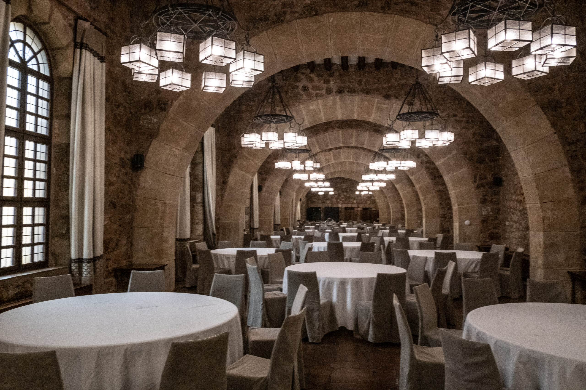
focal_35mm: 27
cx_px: 293
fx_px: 439
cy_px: 195
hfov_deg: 67.4
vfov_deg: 47.9
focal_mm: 18
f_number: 11
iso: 3200
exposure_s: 1/60
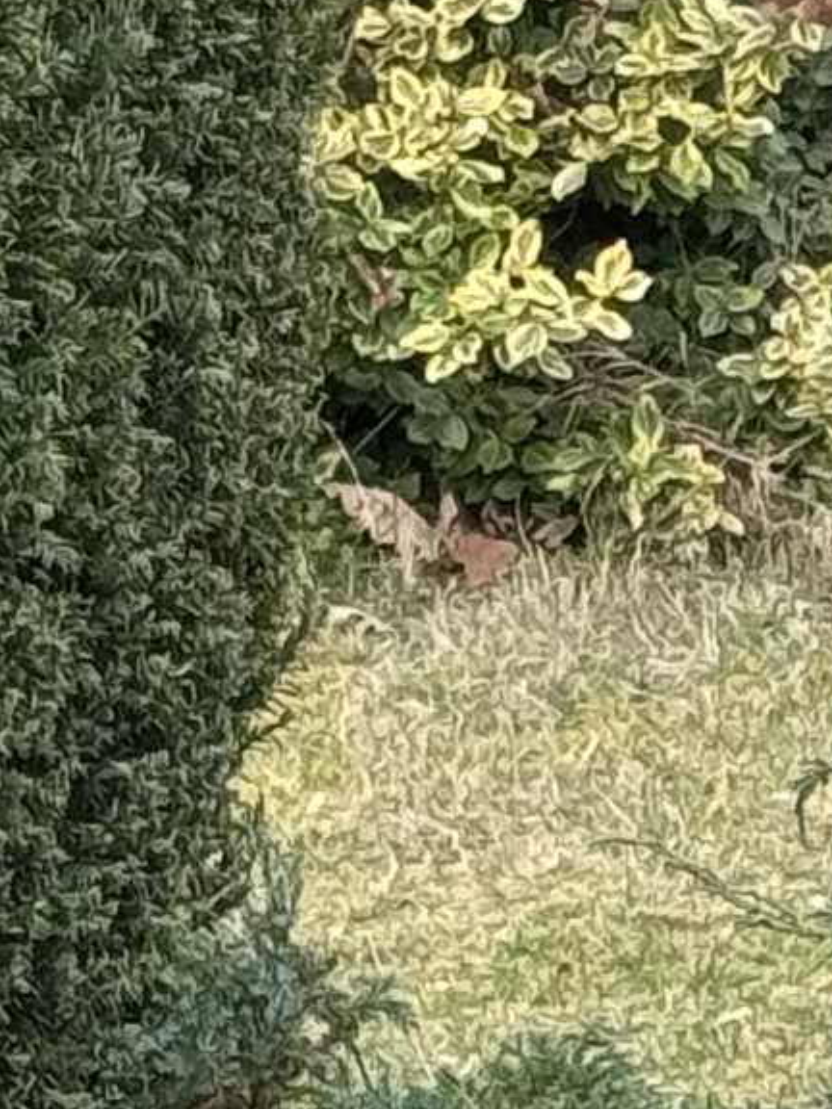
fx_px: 10768
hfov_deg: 4.4
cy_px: 98
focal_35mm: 336
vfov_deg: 5.9
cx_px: 1768
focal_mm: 6.76
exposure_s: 1/213
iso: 64
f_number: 1.78
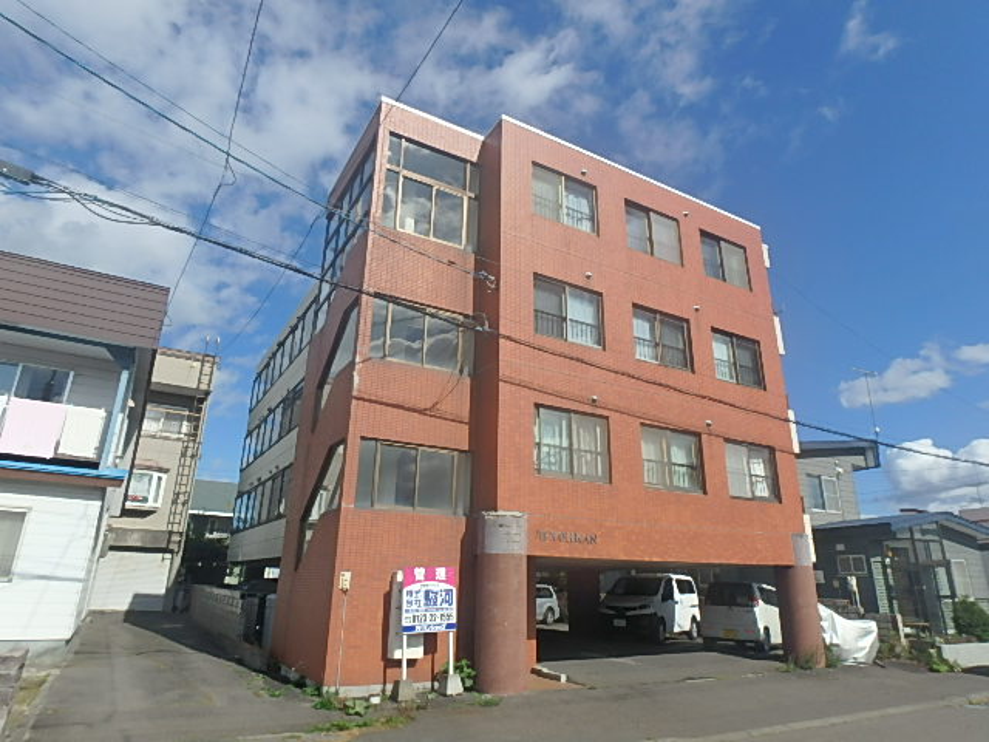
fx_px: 600
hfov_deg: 79.0
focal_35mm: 21
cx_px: 494
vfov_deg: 63.4
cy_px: 371
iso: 125
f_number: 6
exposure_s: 1/640
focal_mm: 3.7
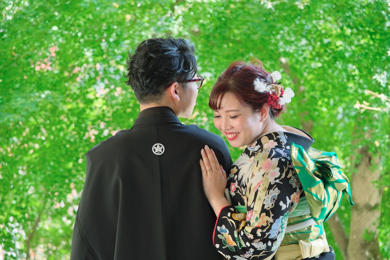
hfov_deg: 17.1
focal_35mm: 120
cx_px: 195
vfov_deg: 11.4
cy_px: 130
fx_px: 1300
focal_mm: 80
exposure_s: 1/160
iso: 800
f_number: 4
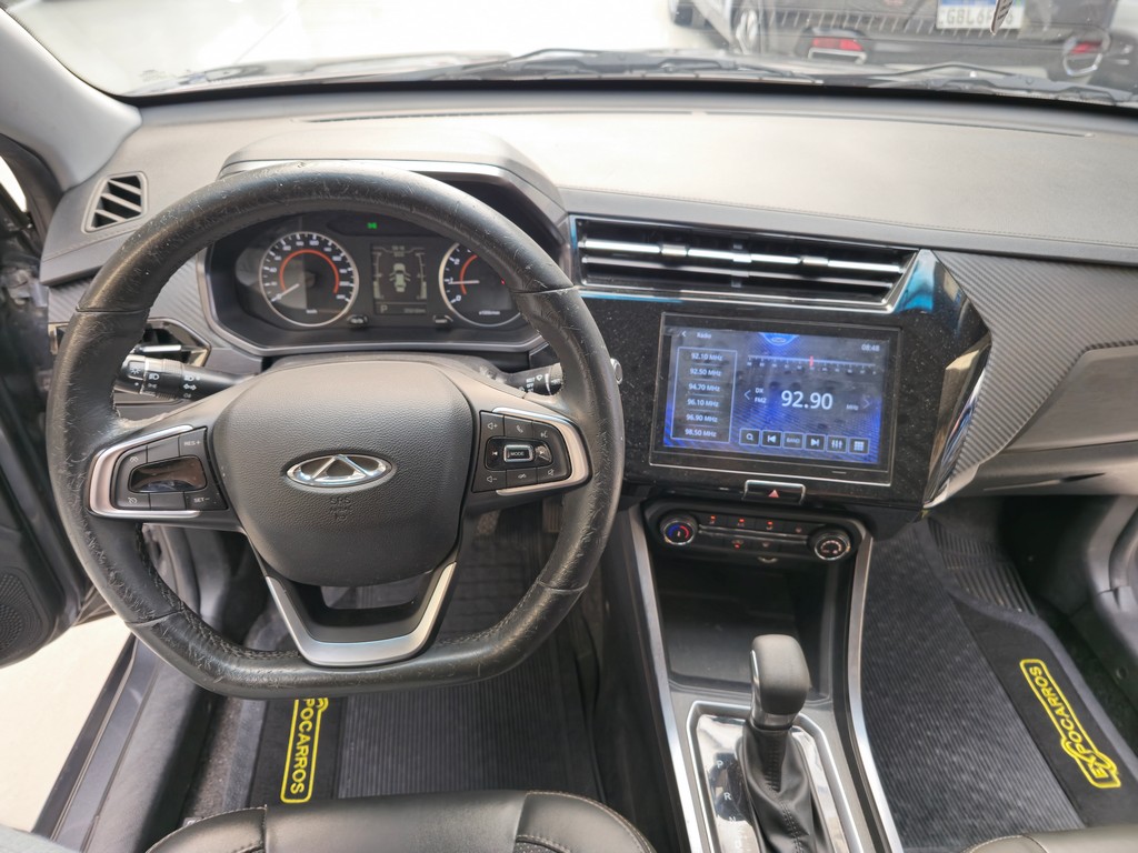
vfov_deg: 58.9
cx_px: 569
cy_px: 426
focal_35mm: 23
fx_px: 756
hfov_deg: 73.9
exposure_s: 1/120
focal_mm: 6.3
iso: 40
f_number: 1.7
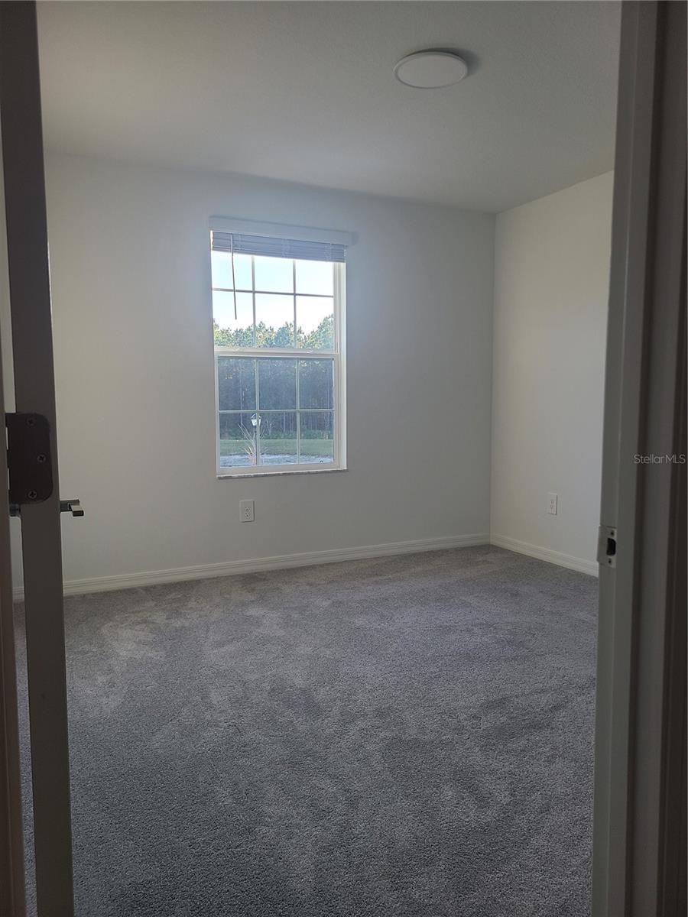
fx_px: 689
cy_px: 458
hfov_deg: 53.1
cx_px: 344
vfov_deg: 67.3
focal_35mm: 26
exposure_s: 1/120
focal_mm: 5.4
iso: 50
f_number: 1.8
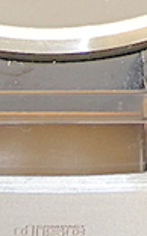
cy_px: -251
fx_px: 2562
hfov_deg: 3.3
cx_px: 36
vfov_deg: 5.1
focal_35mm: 400
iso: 200
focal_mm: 10.9
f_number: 4.3
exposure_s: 1/8
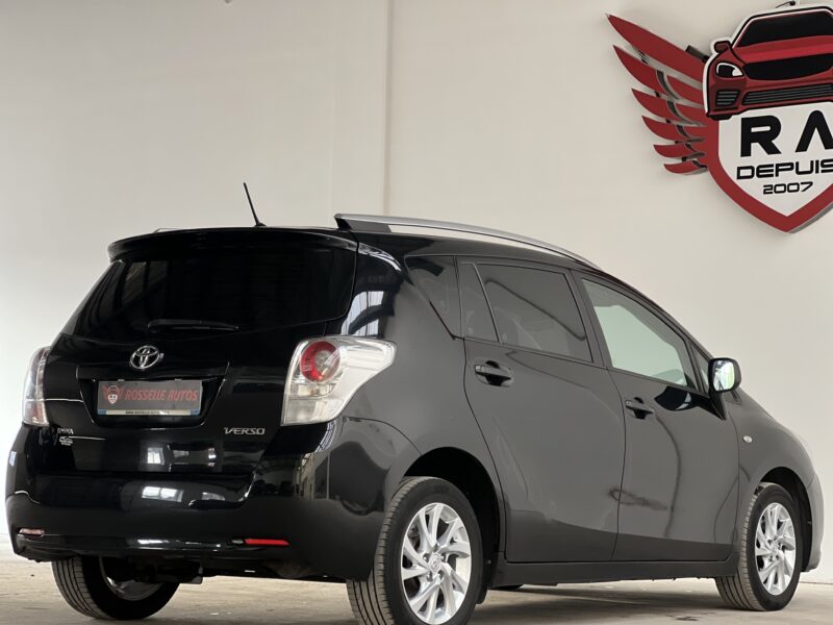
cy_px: 312
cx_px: 416
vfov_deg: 19.1
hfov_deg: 25.3
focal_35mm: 77
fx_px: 1853
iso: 400
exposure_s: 1/40
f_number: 2.8
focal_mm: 9
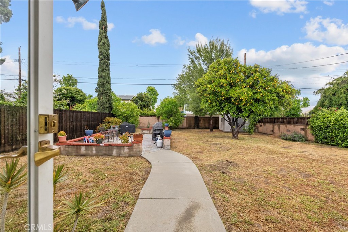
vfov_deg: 73.8
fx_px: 155
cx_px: 174
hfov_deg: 96.7
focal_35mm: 16
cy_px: 116
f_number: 8
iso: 2000
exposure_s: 1/800
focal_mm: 16
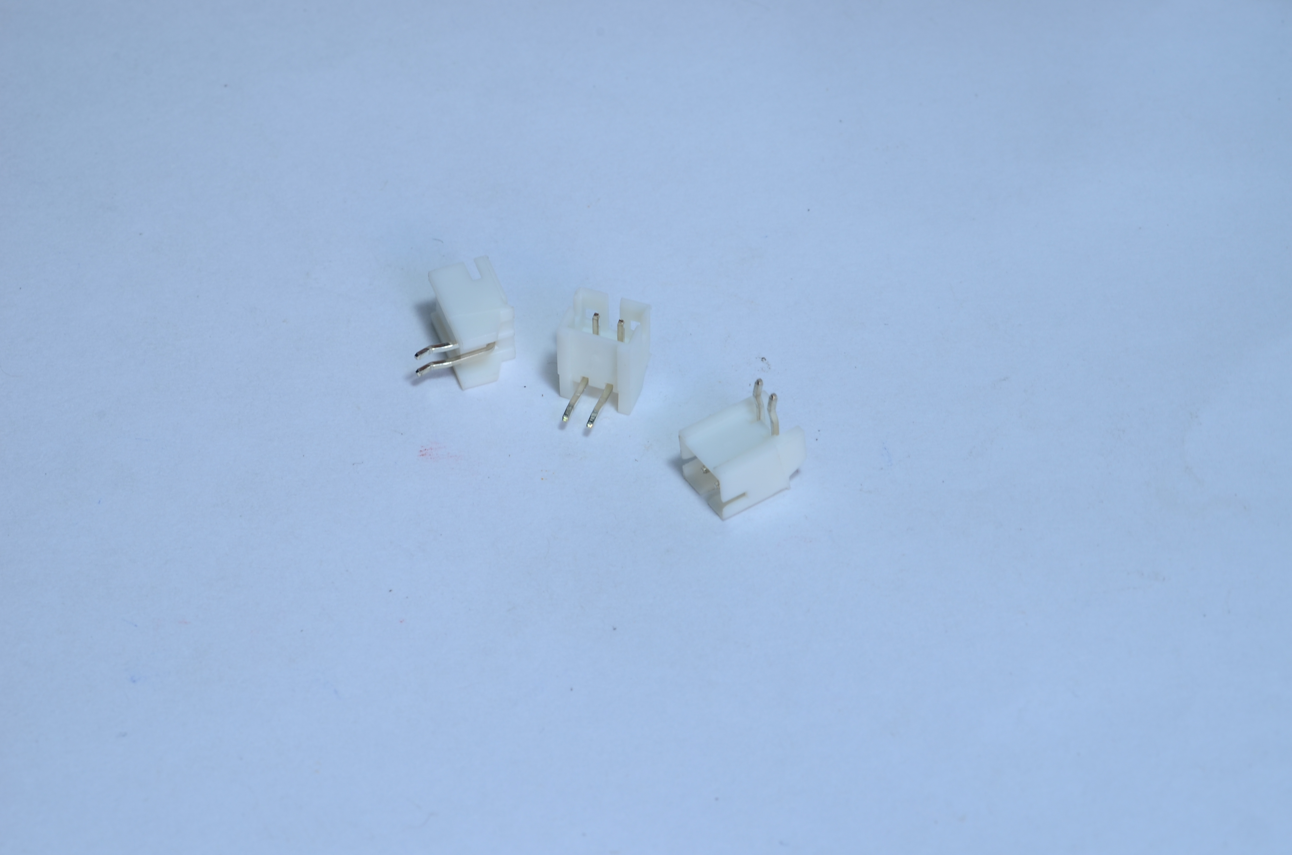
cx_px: 646
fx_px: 3223
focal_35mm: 90
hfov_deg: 22.7
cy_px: 428
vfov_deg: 15.1
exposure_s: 1/8
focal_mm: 60
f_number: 18
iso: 100
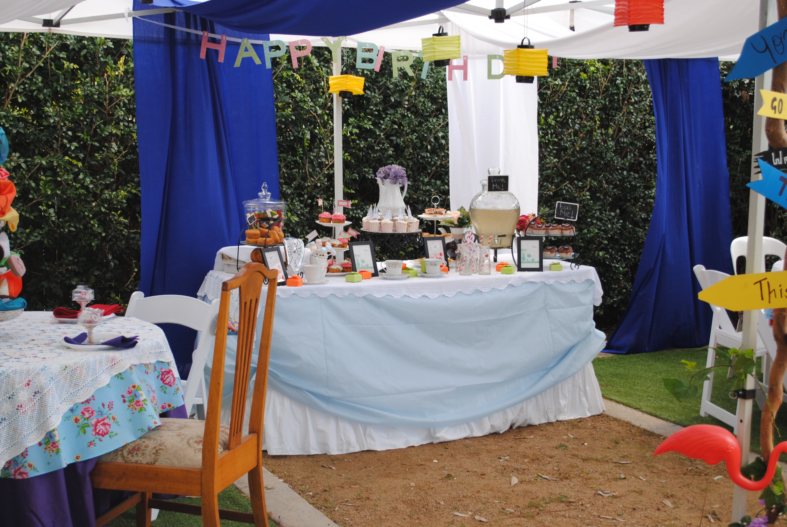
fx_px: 1116
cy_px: 264
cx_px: 394
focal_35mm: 51
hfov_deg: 38.8
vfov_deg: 26.6
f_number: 5
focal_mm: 34
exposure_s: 1/100
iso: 200
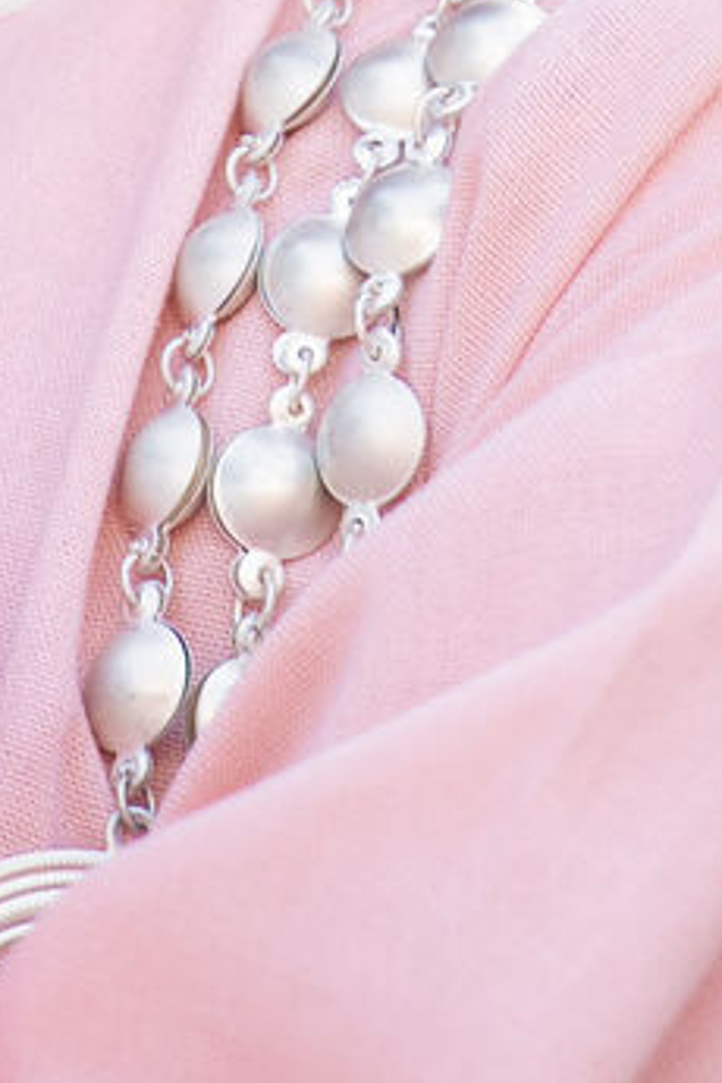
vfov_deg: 2.2
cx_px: 135
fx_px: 28246
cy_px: -1187
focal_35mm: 939
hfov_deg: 1.5
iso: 250
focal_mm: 180
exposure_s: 1/125
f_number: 2.8
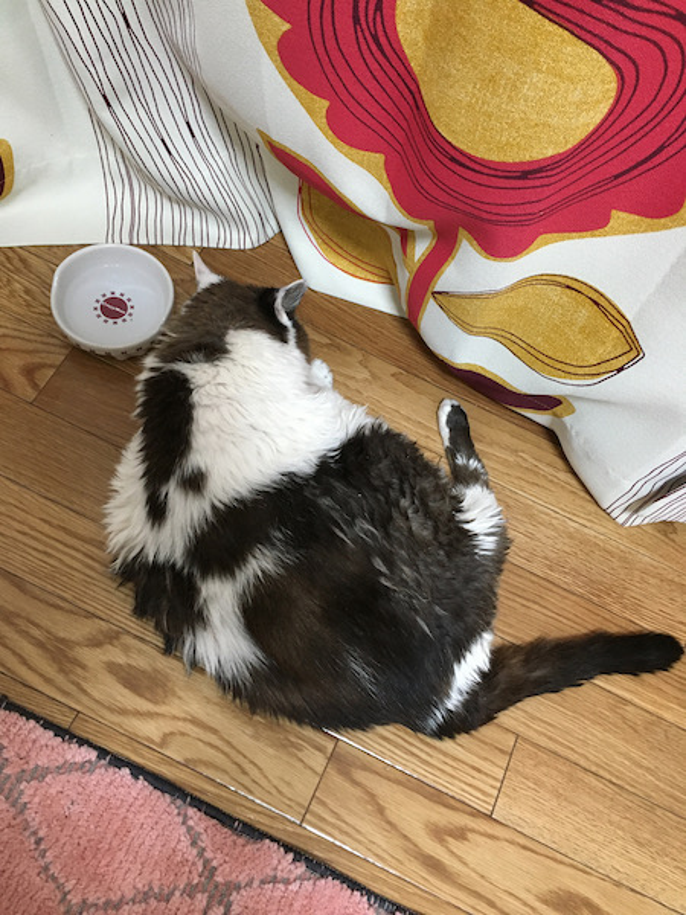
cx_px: 343
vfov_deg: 61.7
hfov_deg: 48.2
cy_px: 458
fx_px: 766
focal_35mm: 29
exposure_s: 1/30
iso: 160
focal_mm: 4.15
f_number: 2.2
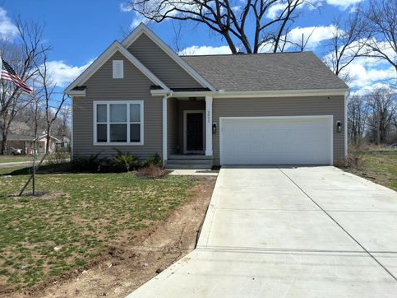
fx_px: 333
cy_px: 154
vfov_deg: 48.2
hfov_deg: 61.7
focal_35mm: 29
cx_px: 202
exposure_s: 1/1795
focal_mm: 2.91
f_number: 1.9
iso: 32
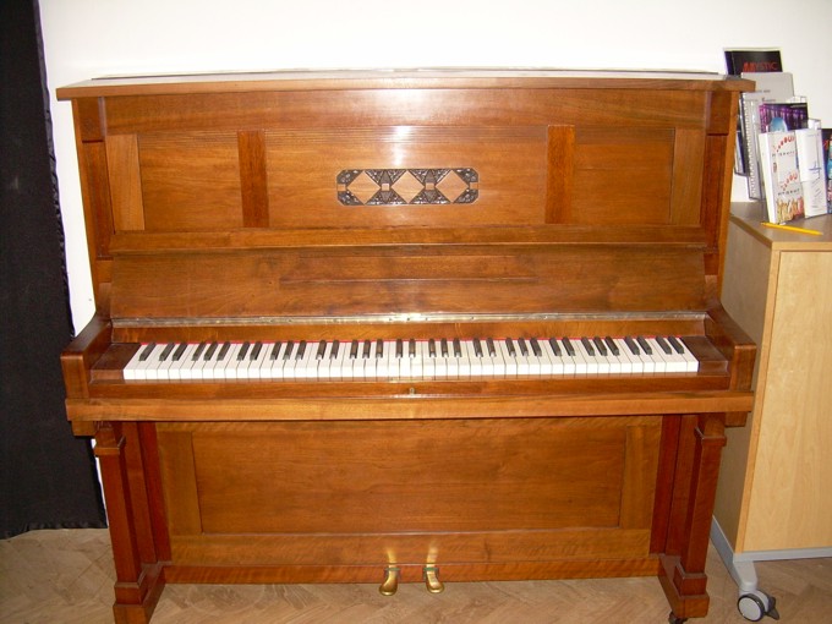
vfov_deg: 37.7
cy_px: 312
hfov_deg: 49.0
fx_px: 913
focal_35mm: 38
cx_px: 416
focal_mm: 6.3
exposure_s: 1/60
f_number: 2.8
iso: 168
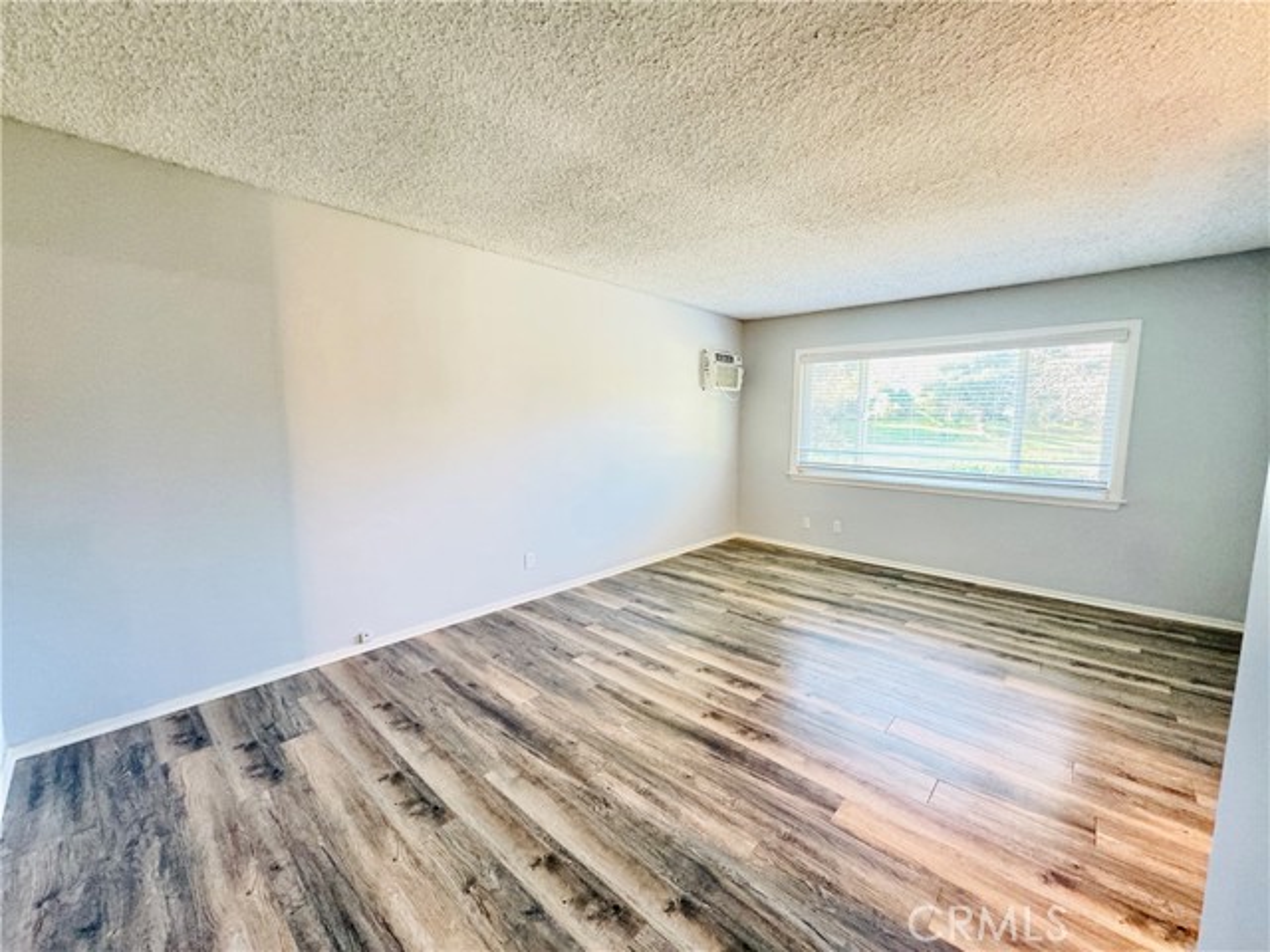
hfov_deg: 102.1
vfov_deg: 85.7
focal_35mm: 14
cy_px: 476
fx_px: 514
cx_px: 635
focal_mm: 2.22
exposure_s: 1/60
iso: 640
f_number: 2.2
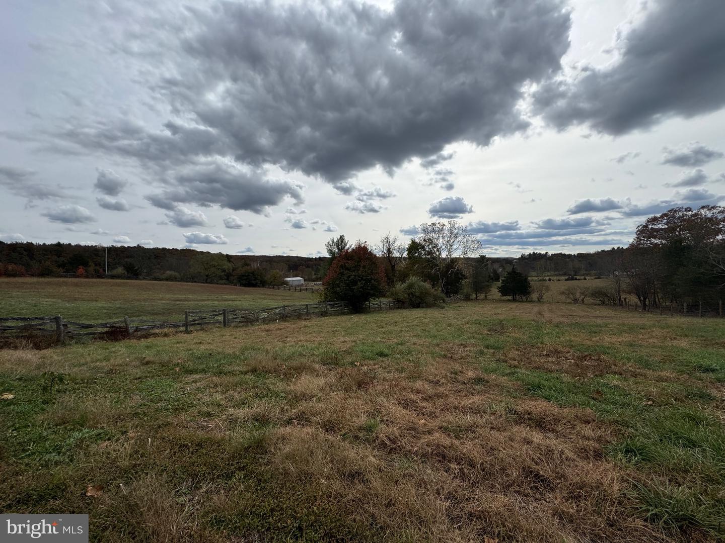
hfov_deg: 102.1
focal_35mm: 14
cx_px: 362
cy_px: 272
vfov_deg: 85.7
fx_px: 293
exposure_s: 1/3906
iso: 50
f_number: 2.2
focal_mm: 2.22
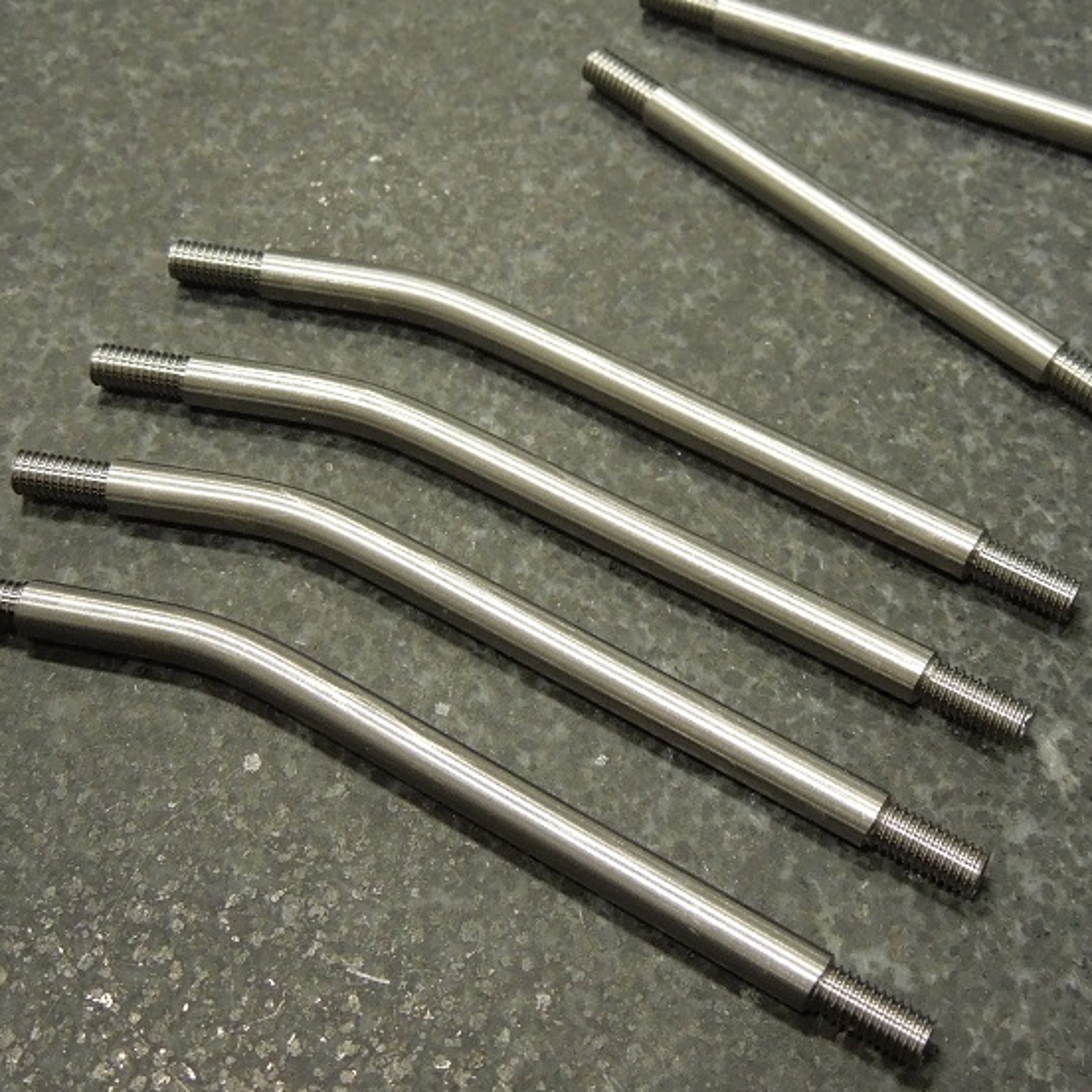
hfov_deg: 30.5
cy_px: 425
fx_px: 1999
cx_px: 623
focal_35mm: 56
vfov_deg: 30.5
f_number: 3.7
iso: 400
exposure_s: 1/30
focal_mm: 6.3
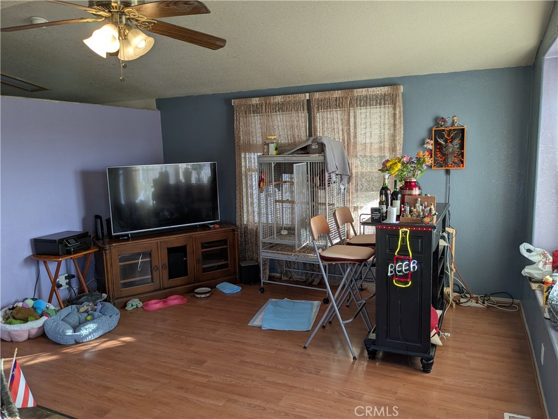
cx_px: 279
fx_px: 435
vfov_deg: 51.4
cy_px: 210
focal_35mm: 27
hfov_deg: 65.3
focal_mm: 4.38
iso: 62
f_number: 1.73
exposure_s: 1/60
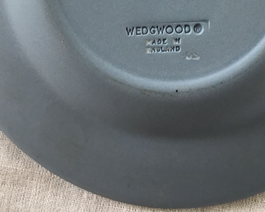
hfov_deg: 25.0
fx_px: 596
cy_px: -37
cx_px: 174
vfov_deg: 19.1
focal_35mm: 76
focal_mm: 3.3
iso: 32
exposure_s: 1/50
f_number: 2.4
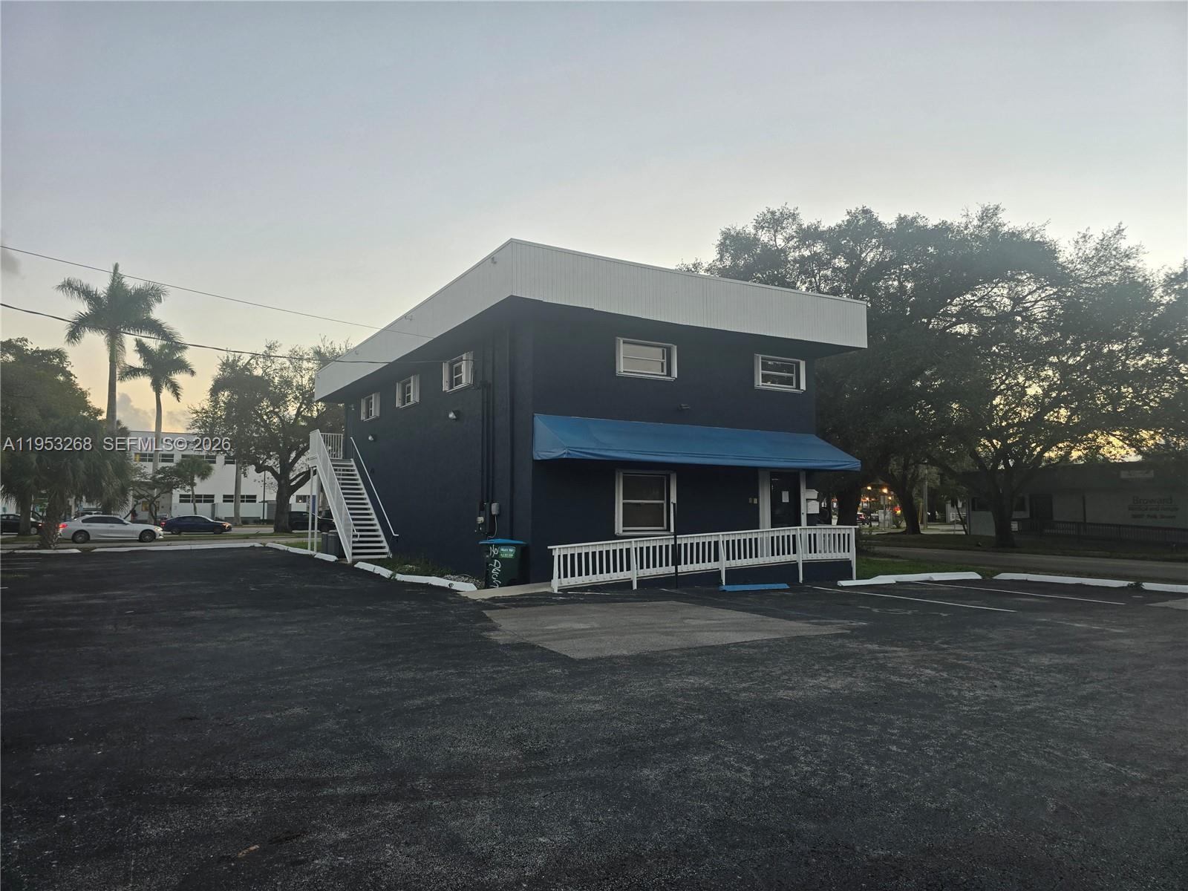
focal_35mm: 23
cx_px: 594
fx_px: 789
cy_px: 446
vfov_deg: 58.9
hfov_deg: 73.9
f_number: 1.7
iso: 64
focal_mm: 6.3
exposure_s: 1/180
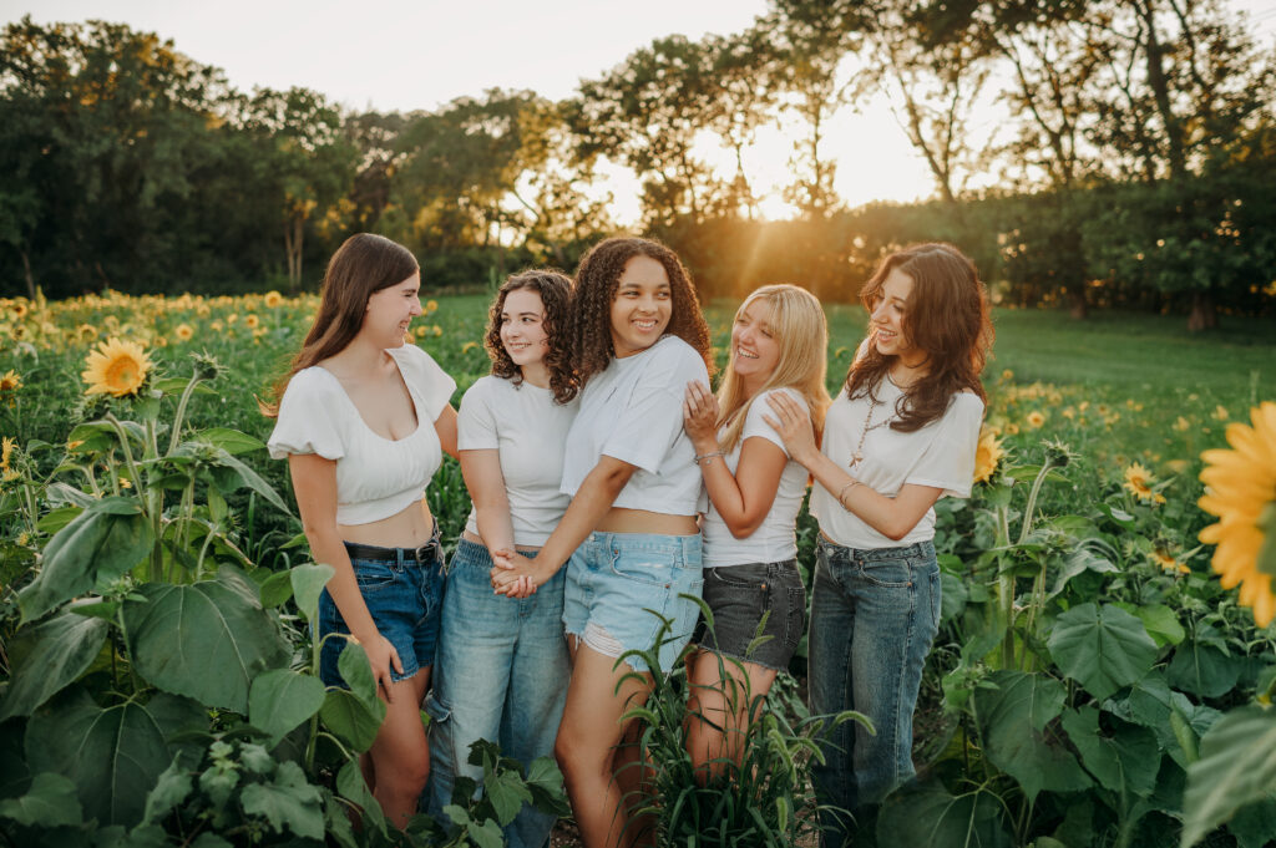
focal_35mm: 35
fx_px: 1240
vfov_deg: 37.8
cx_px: 638
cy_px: 424
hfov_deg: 54.5
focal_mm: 35
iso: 160
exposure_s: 1/400
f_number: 2.8
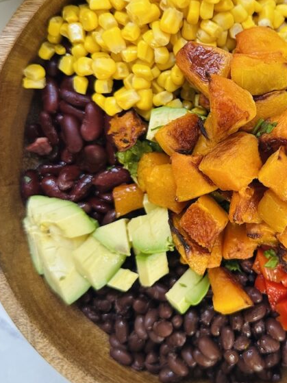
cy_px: 158
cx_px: 236
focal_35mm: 44
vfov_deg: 42.8
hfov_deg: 31.9
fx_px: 487
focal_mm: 6.86
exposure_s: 1/64
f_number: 1.78
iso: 250
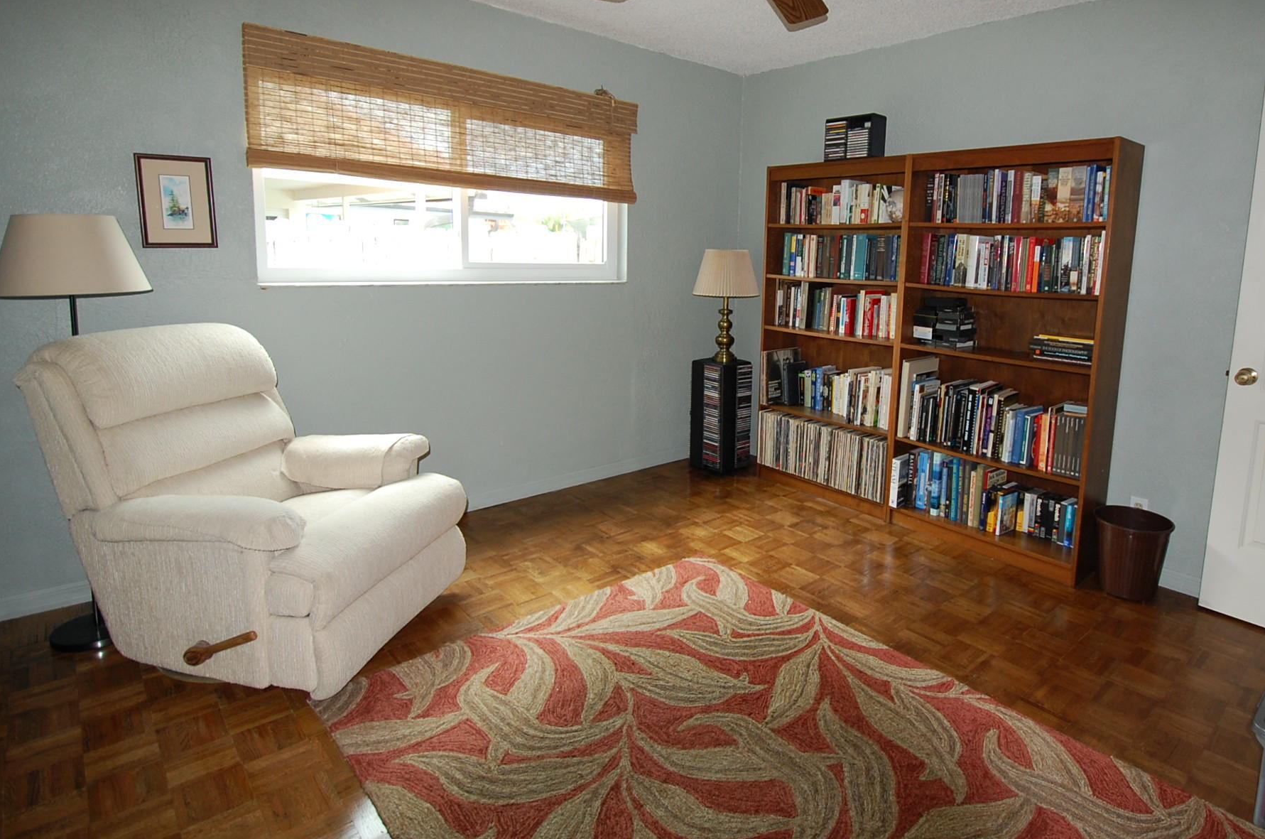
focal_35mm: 19
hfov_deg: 86.6
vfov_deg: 63.9
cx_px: 709
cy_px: 347
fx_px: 666
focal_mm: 10
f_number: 3.5
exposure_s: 1/60
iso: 400
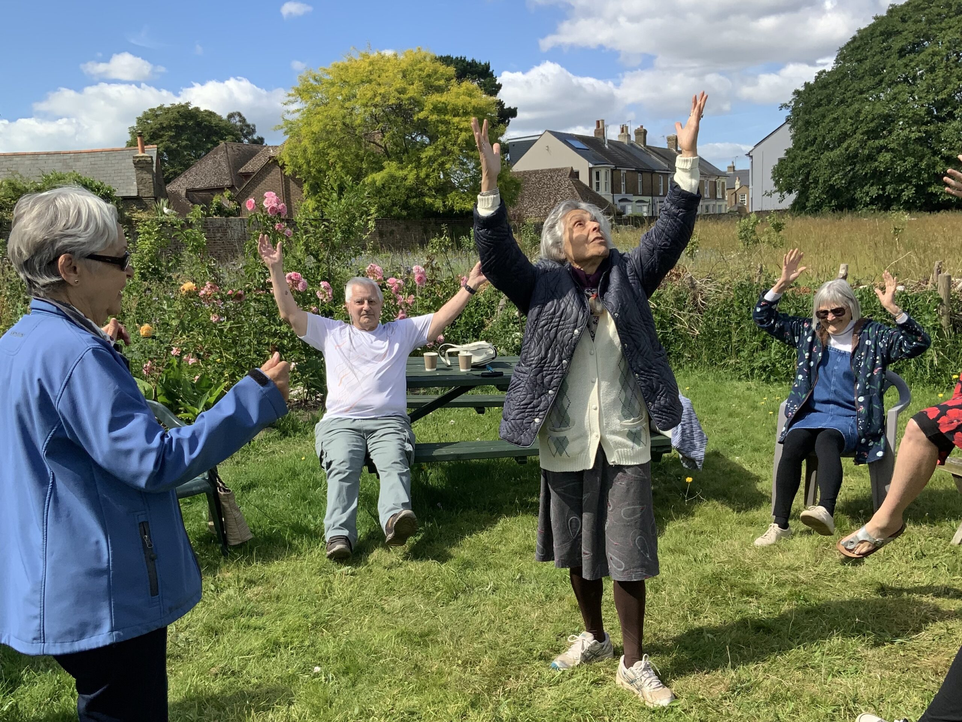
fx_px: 806
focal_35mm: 29
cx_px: 481
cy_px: 361
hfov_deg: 61.7
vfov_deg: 48.2
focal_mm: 3
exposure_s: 1/1451
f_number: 1.8
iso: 16
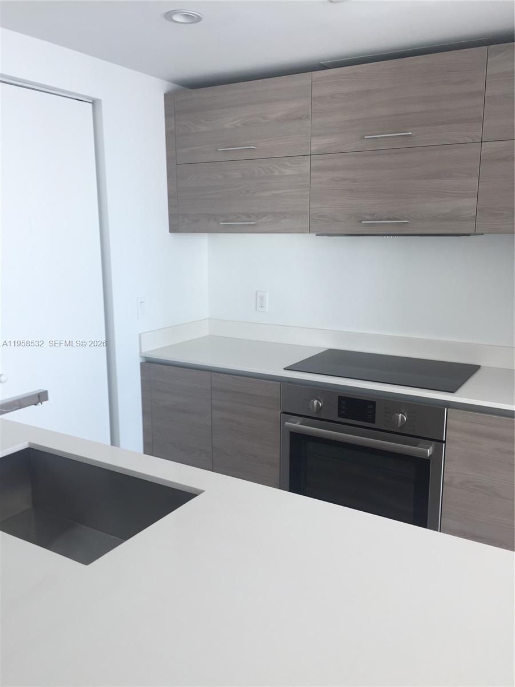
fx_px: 575
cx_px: 258
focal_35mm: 29
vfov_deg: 61.7
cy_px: 344
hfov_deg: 48.2
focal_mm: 4.15
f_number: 2.2
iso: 32
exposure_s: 1/60
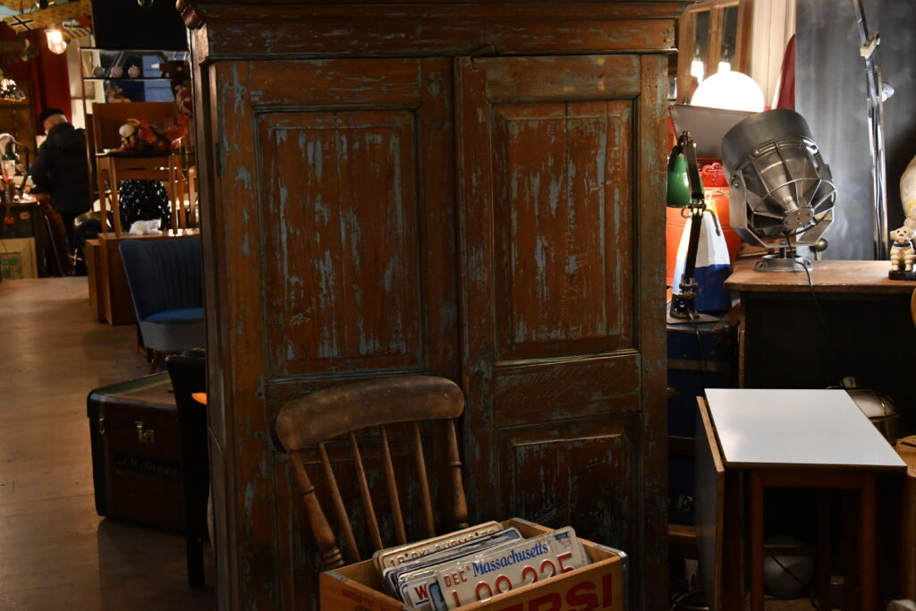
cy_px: 306
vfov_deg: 26.5
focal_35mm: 51
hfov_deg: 38.9
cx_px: 458
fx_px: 1298
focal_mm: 34
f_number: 10
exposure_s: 1/50
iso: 4500
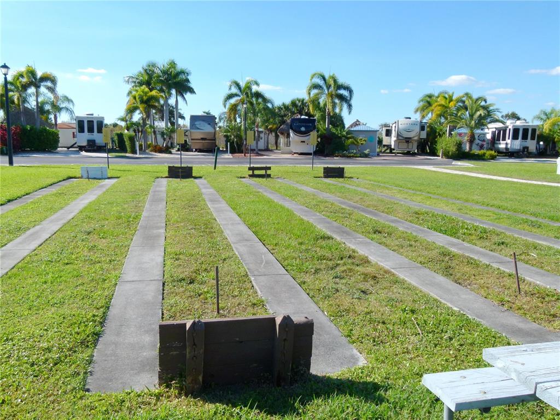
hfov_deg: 67.3
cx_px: 280
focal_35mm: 26
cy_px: 210
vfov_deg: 53.1
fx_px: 421
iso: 100
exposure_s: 1/800
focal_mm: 4.7
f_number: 4
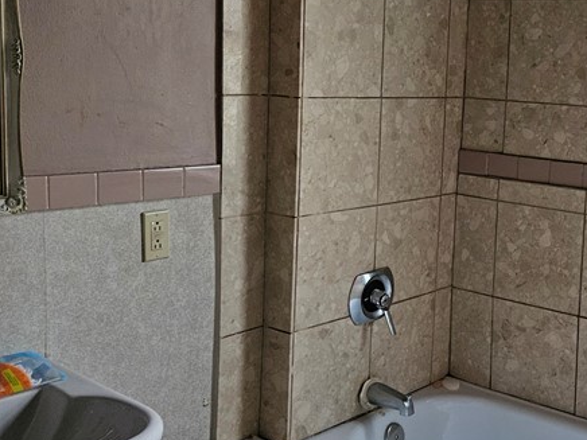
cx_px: 493
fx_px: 916
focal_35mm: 54
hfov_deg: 34.2
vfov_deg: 26.9
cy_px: 155
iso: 500
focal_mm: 5.4
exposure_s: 1/30
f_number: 1.8
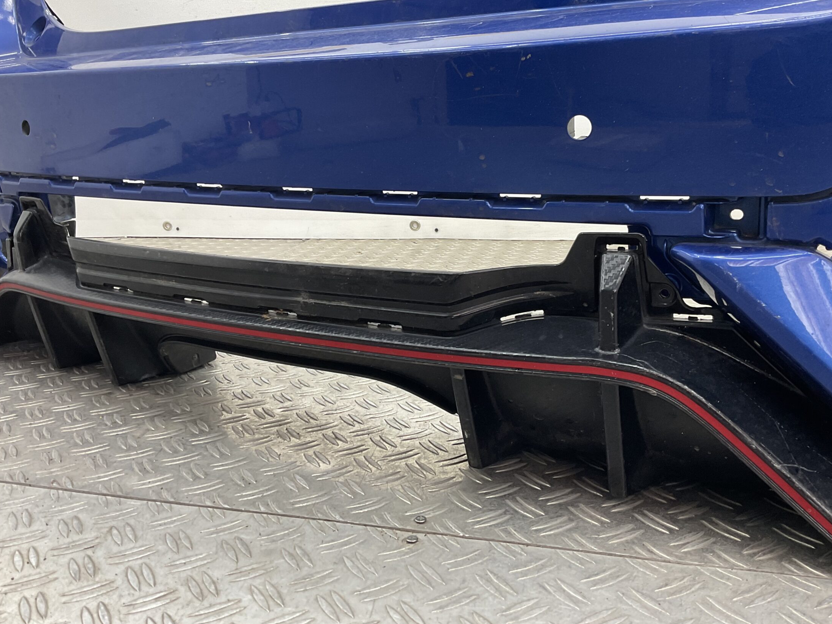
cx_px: 411
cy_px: 269
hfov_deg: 54.0
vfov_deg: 41.7
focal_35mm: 34
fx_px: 817
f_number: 1.8
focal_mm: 3
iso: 32
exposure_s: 1/60
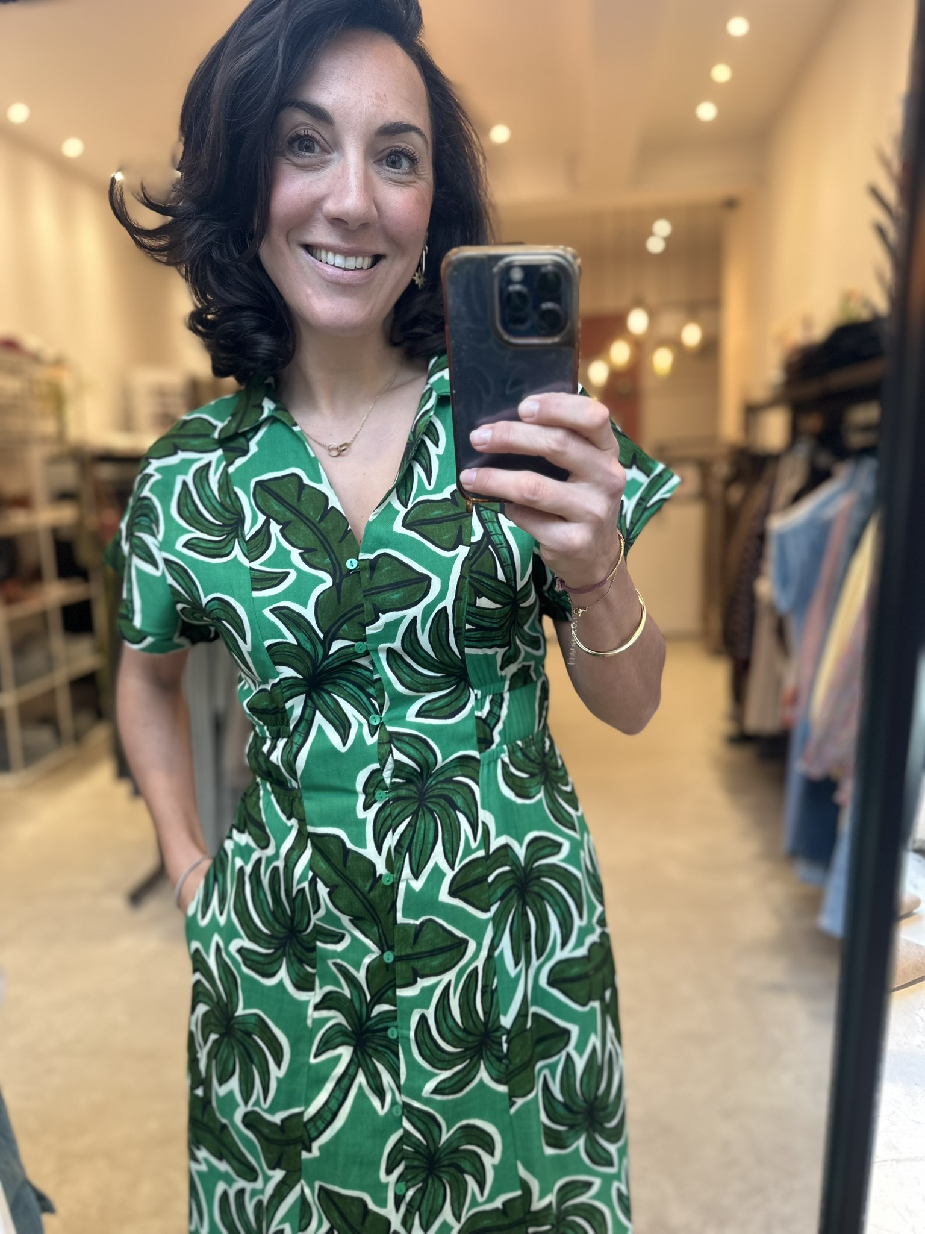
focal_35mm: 24
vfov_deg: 71.6
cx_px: 462
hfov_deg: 56.8
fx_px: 855
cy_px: 617
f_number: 1.78
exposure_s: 1/50
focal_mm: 6.86
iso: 125
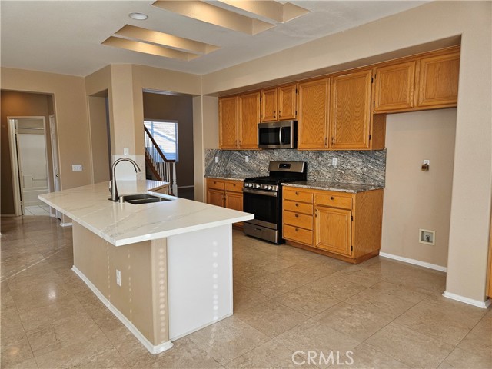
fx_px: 327
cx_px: 246
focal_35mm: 23
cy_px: 184
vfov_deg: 58.9
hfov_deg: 73.9
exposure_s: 1/120
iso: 50
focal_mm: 5.4
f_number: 1.8
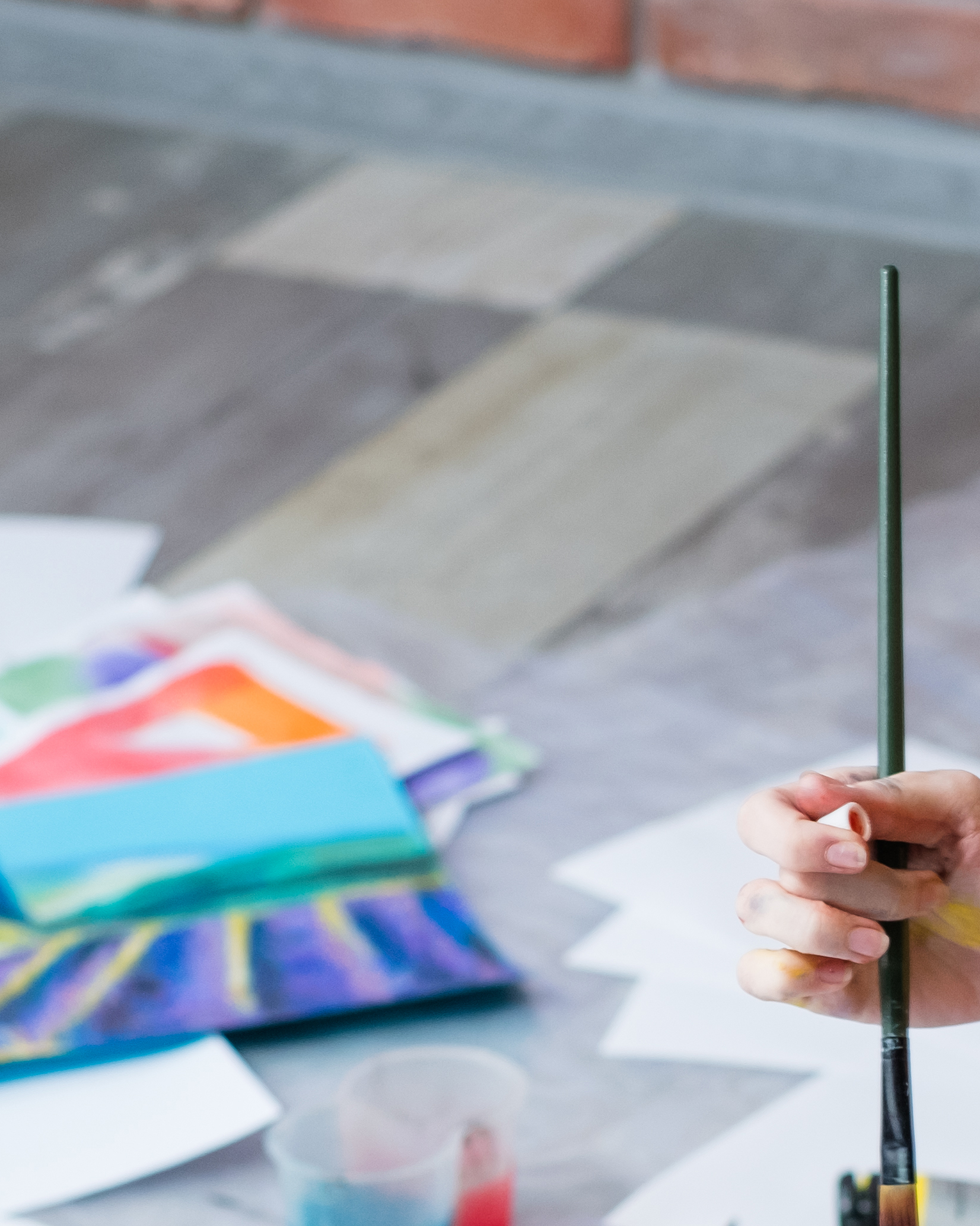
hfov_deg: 6.8
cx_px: 712
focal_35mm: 229
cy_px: 1063
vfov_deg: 8.4
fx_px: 8302
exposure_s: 1/250
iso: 500
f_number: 2.2
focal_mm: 56
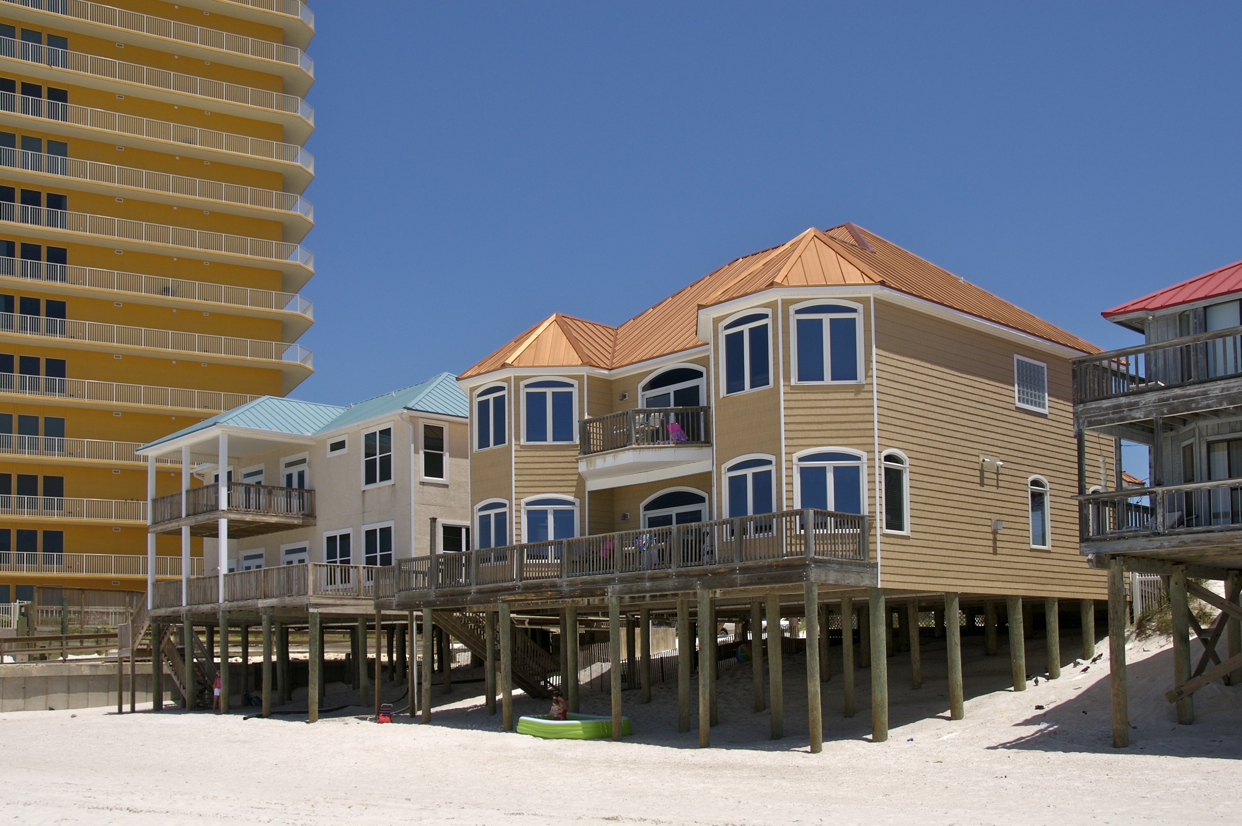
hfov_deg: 53.2
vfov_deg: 36.8
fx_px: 1241
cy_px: 413
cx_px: 621
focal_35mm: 36
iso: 100
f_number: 9
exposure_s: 1/320
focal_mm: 24
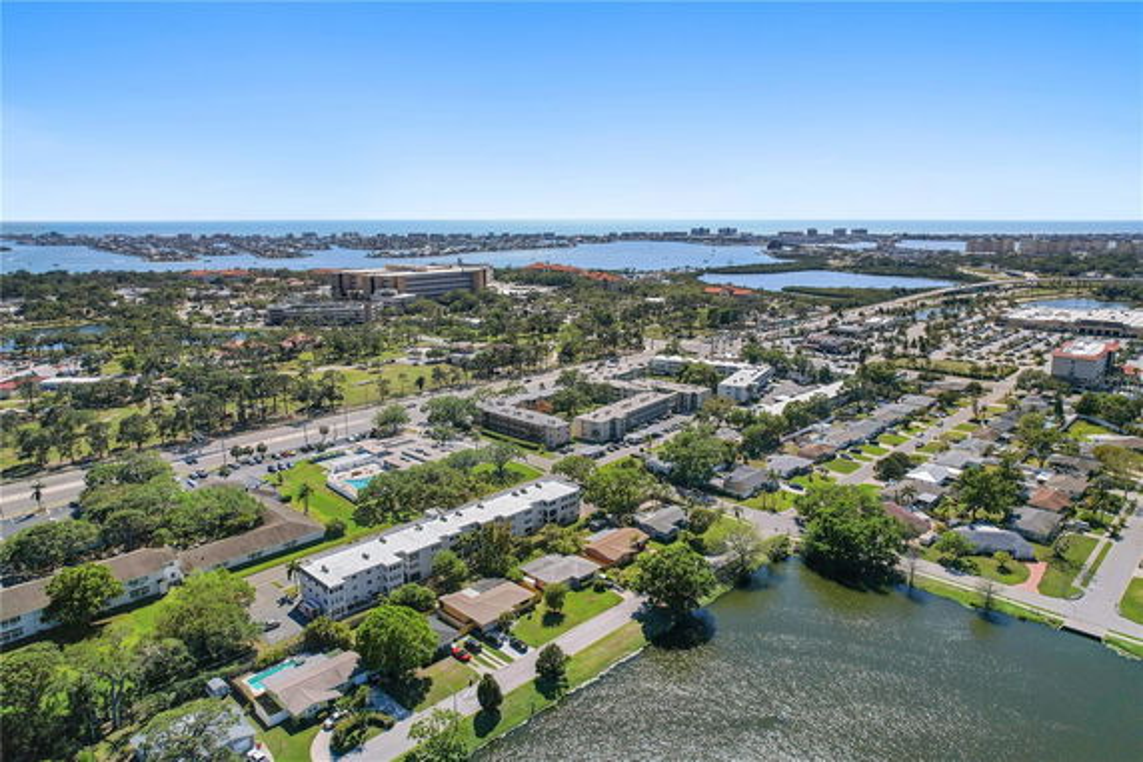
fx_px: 698
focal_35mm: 22
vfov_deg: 57.2
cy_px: 381
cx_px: 572
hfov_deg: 78.6
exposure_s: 1/1250
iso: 100
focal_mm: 8.38
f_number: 2.8
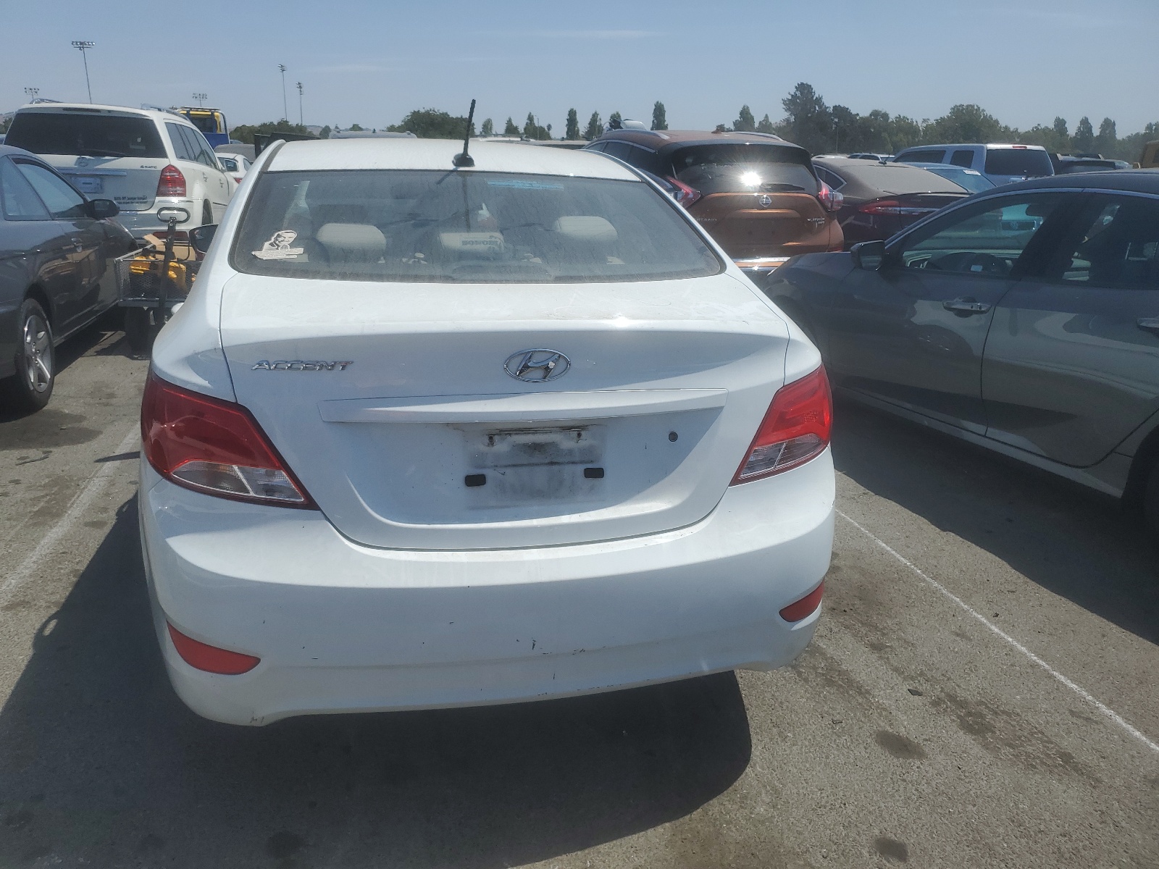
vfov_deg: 53.1
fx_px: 871
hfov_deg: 67.3
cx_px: 580
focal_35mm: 26
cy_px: 434
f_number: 1.5
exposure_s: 1/10000
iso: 50
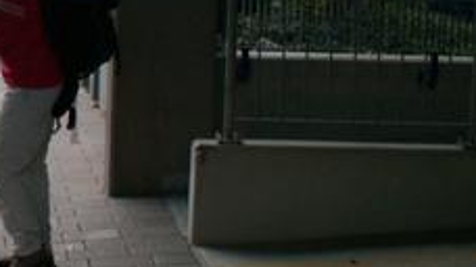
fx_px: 1350
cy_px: 10
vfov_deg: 11.2
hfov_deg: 18.7
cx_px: -129
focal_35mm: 107
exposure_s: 1/40
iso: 64
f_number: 2.8
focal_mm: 5.86
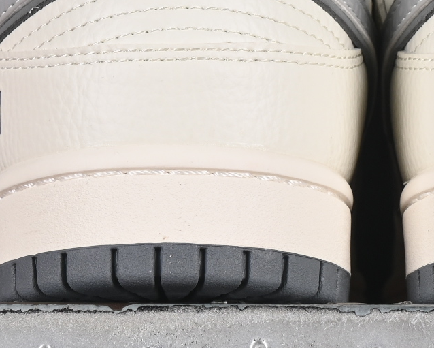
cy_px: -84
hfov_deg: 6.3
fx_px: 3945
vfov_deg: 5.0
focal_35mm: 307
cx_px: 367
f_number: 8
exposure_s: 1/80
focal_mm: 50
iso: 160
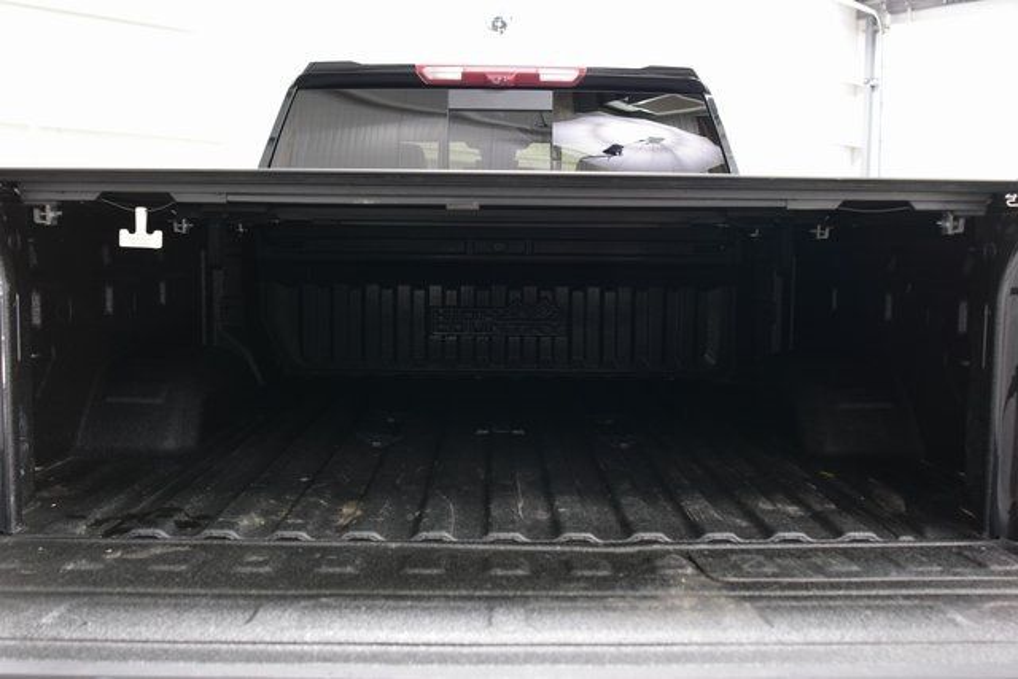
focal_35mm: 36
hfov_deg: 53.1
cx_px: 509
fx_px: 1018
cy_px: 340
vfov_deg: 36.9
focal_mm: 24
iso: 1600
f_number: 4.5
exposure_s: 1/15
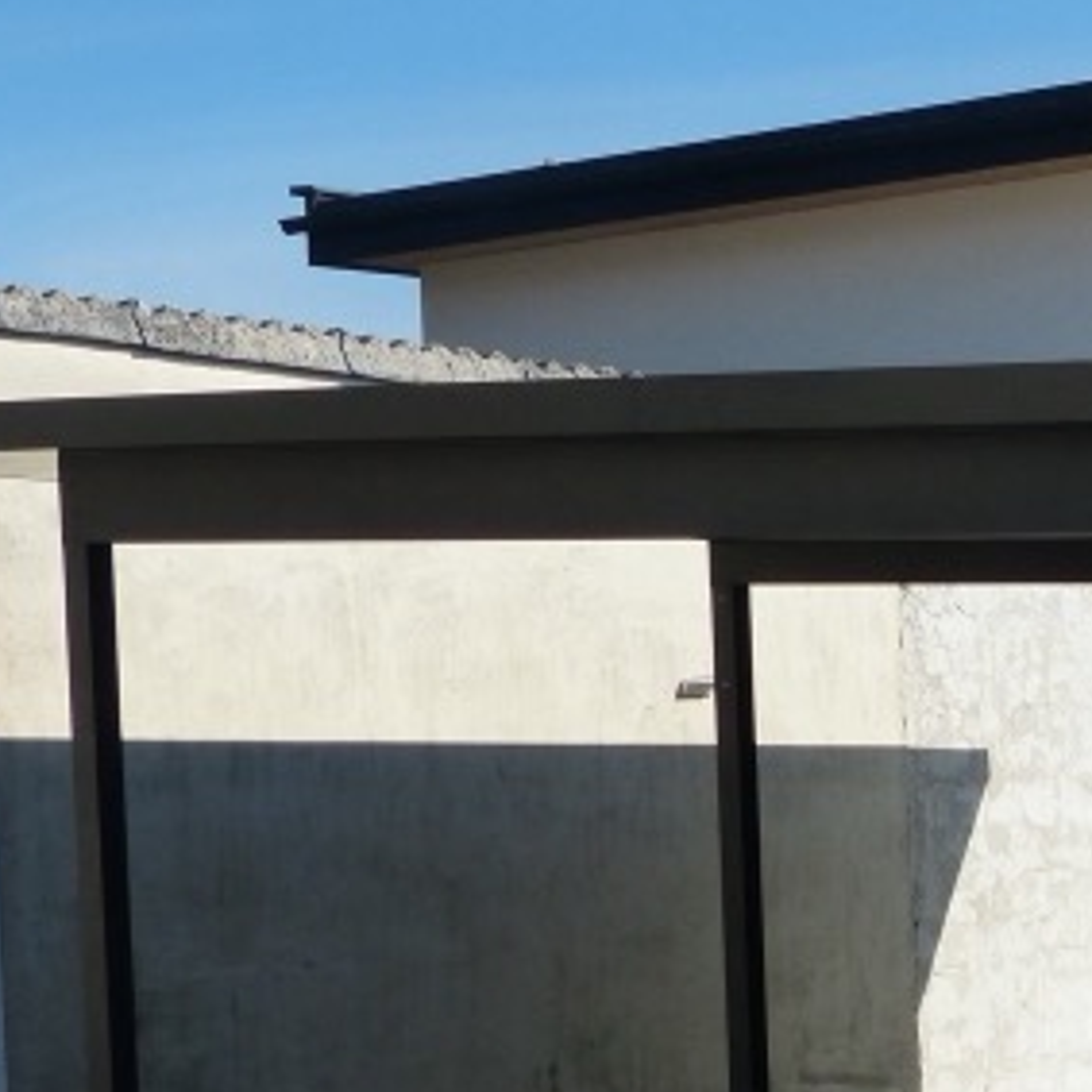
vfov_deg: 16.2
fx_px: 3747
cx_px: 1242
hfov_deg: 16.0
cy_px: 1096
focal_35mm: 105
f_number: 4
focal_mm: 7.6
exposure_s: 1/1300
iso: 160
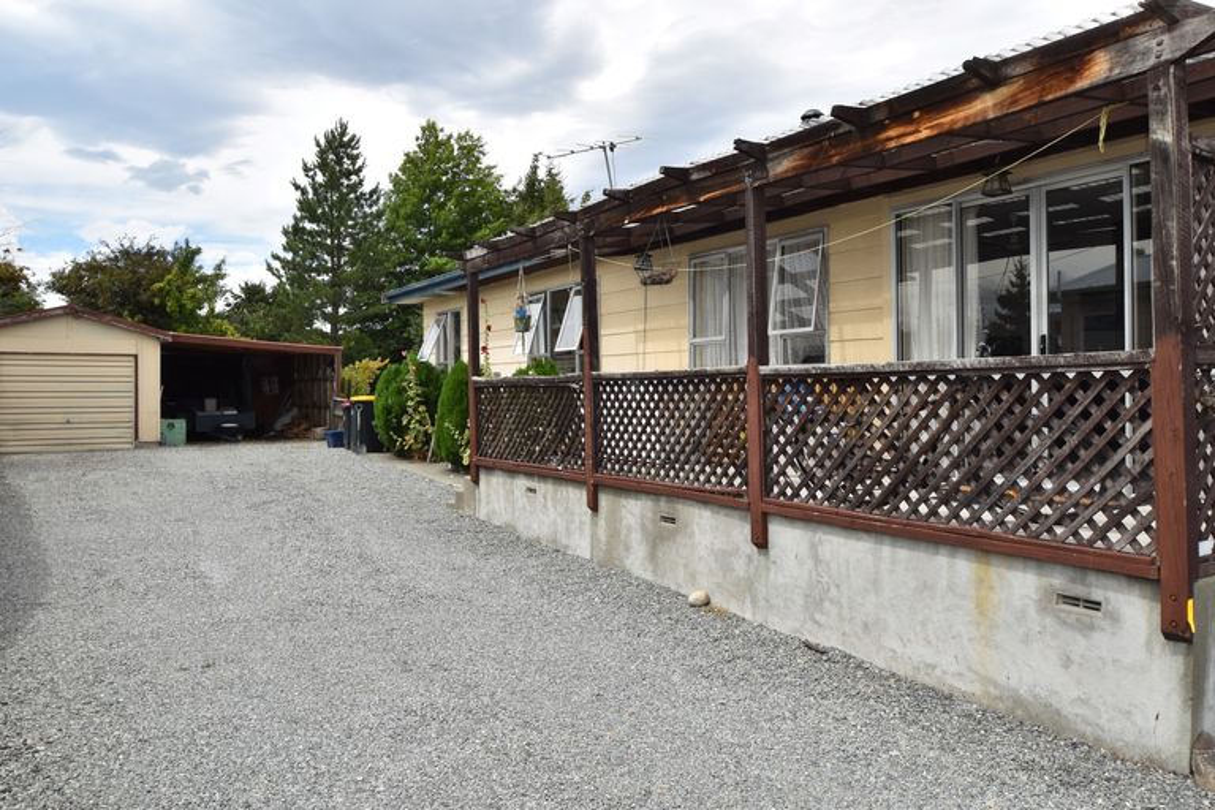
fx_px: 861
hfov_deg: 70.4
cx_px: 608
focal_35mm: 26
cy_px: 405
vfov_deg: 50.4
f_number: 11
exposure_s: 1/200
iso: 100
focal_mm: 17
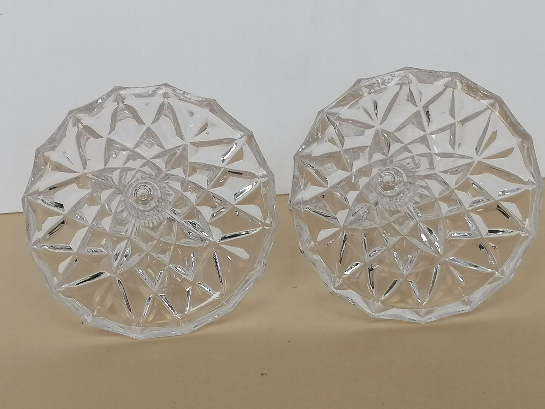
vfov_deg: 18.2
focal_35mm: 81
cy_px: 204
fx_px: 1275
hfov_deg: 24.1
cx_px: 272
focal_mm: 4.75
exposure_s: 1/100
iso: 100
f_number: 1.8
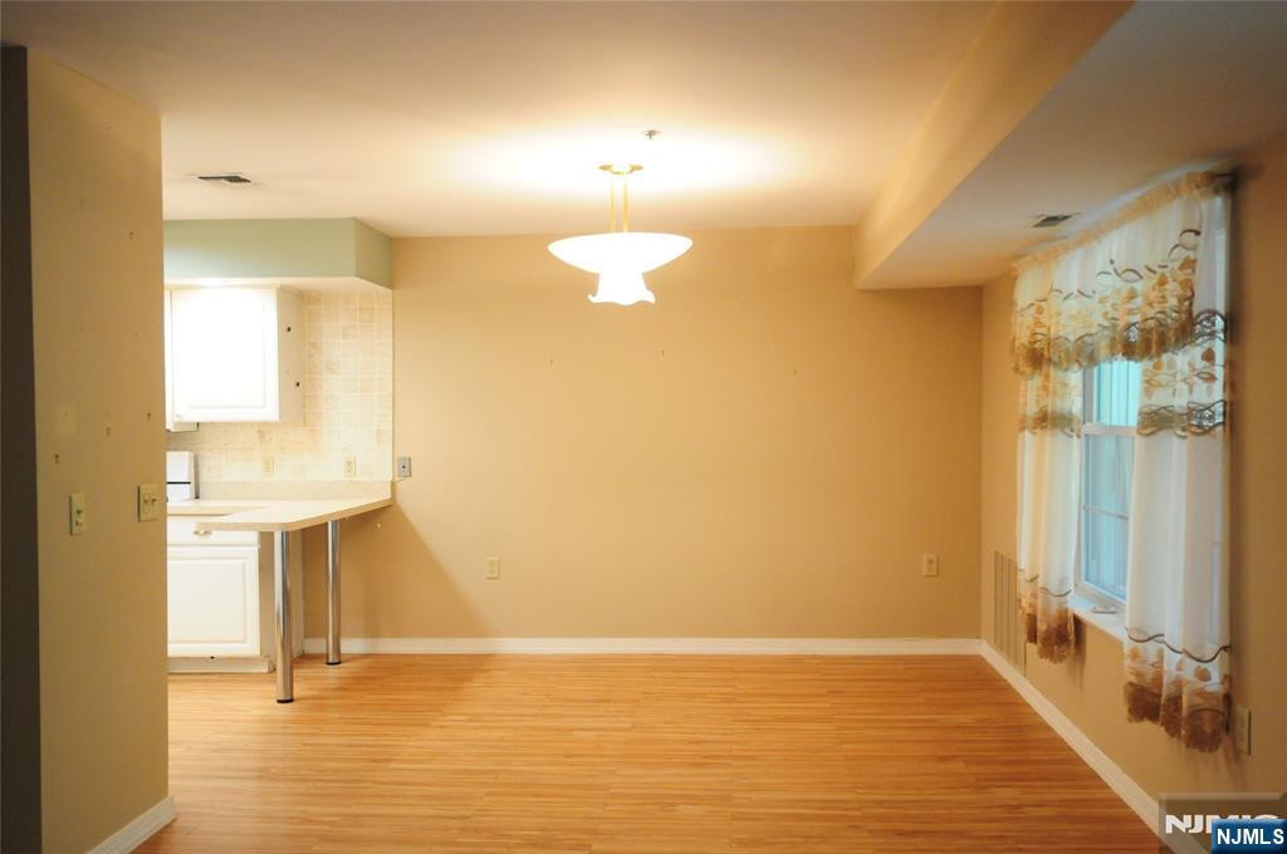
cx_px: 644
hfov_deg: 57.3
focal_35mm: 33
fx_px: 1178
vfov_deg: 39.9
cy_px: 427
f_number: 4
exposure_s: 1/30
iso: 1600
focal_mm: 22
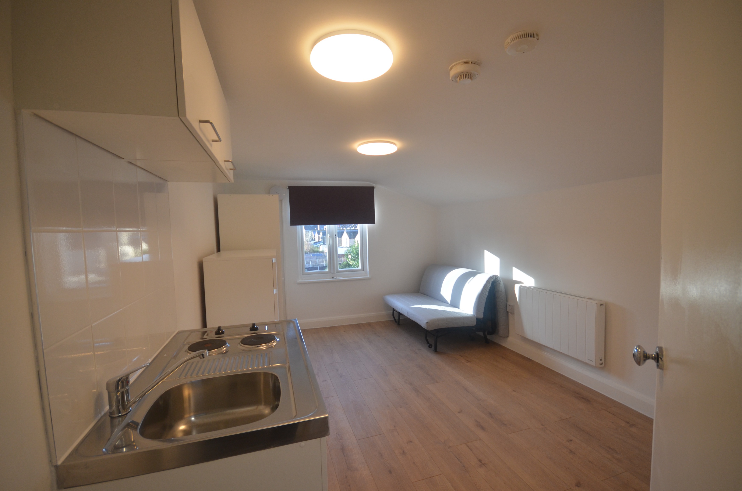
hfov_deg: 100.5
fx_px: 309
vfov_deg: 77.1
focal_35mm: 15
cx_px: 371
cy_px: 246
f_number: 5.6
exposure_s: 1/125
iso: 400
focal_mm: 10
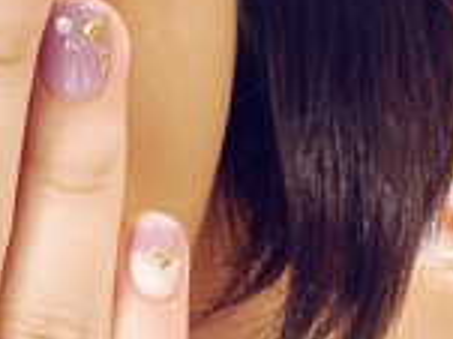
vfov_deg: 11.9
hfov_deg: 15.3
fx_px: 1621
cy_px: 192
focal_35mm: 124
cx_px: -90
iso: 250
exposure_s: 1/6
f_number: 5.6
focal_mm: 17
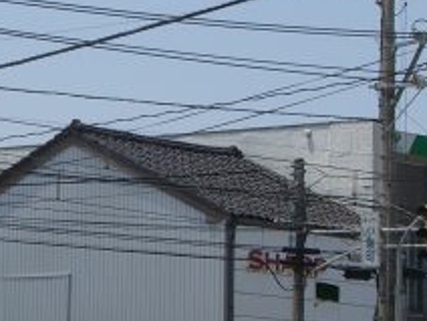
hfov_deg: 8.3
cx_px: 101
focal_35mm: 239
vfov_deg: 6.2
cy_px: 67
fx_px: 2948
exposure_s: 1/400
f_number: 6.5
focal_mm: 12.8
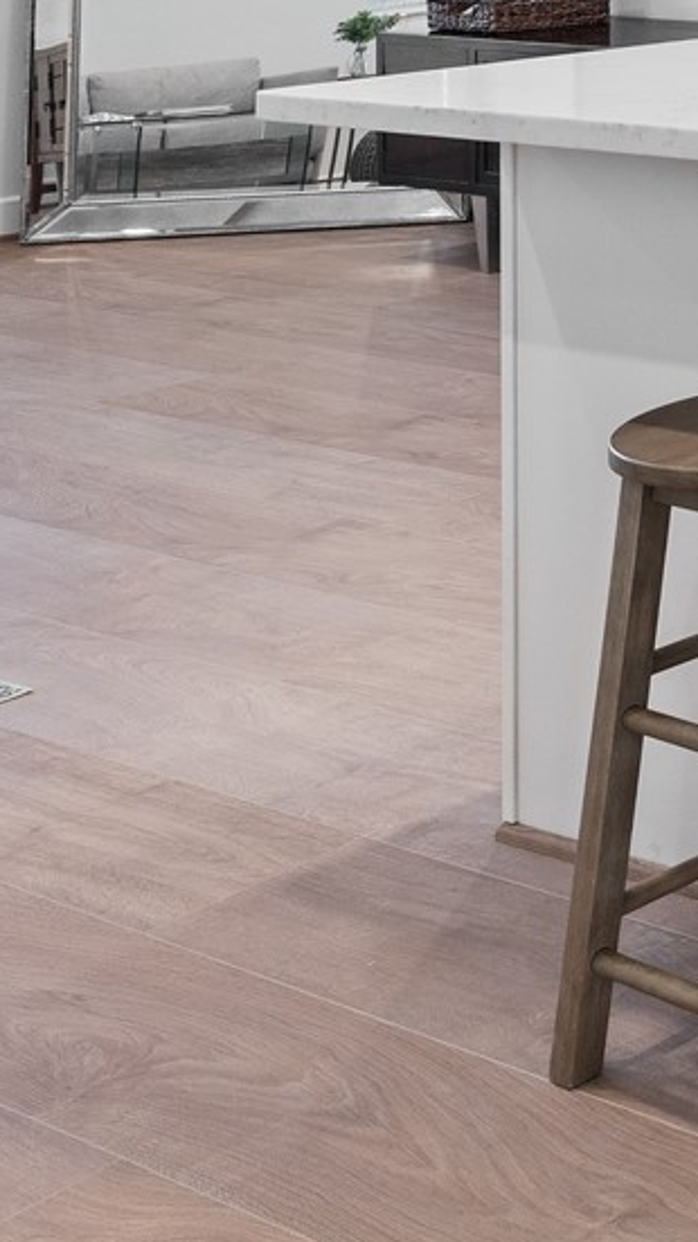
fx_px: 2174
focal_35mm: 66
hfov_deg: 13.4
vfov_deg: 28.4
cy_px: -191
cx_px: 1682
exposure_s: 1/2
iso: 200
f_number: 9
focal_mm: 16
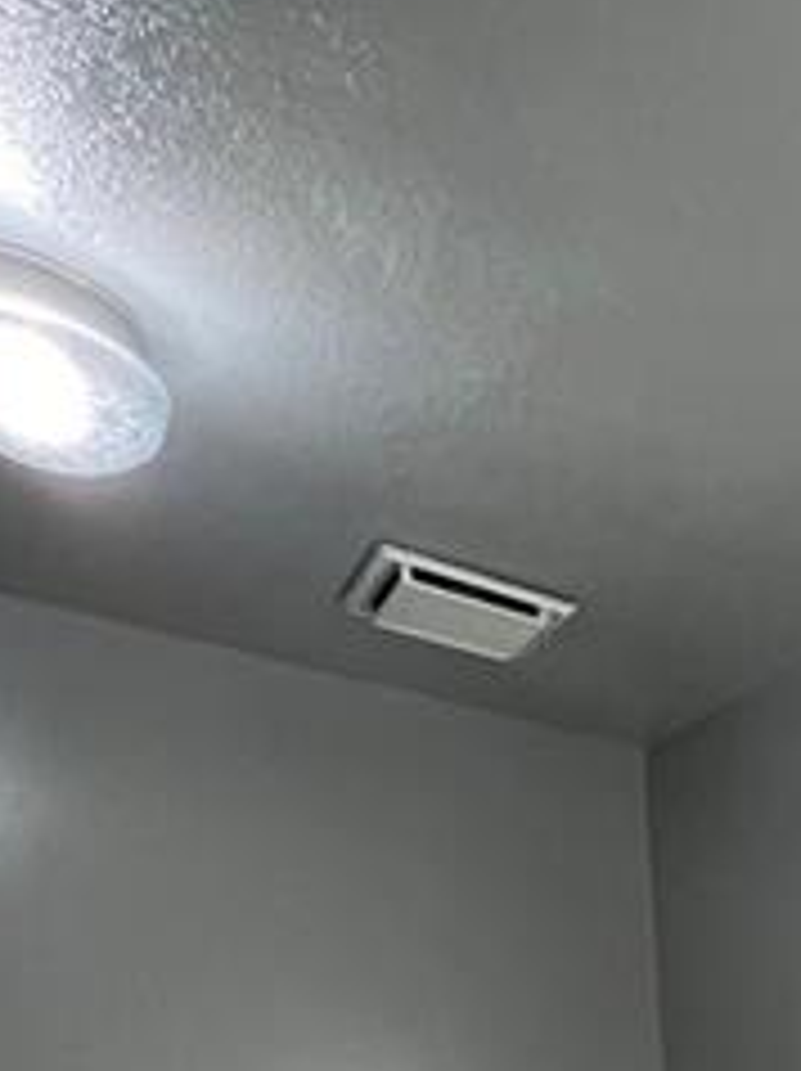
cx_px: 1174
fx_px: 1298
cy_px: 1512
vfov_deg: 30.6
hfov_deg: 26.1
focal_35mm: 42
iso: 64
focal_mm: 1.57
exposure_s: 1/120
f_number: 1.8
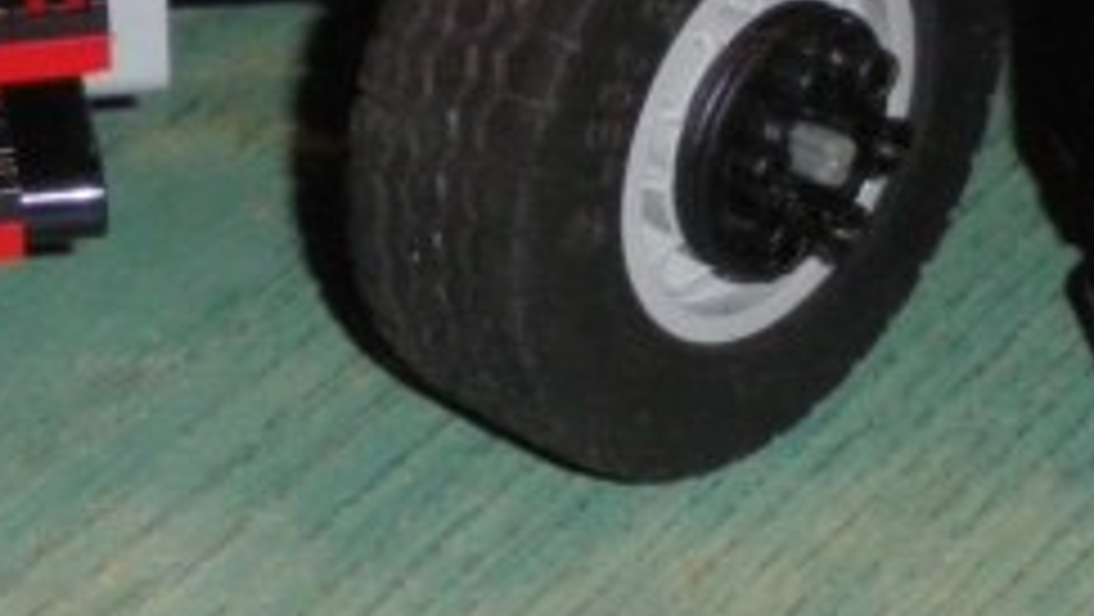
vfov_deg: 7.2
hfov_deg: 13.0
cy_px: -445
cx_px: 441
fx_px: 4789
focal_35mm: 165
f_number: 3.5
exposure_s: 1/50
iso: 400
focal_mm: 6.3
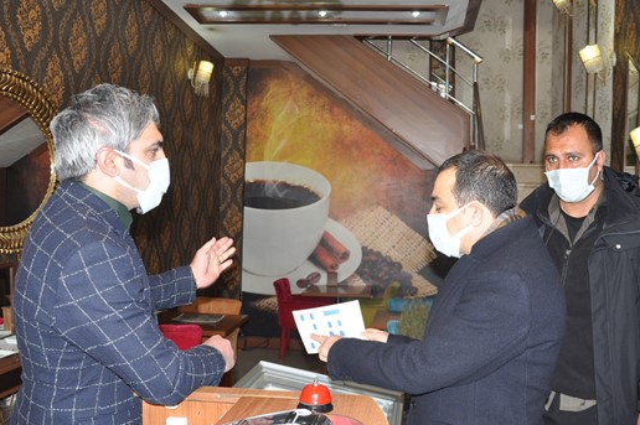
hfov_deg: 55.8
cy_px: 238
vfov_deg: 38.8
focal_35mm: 34
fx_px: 604
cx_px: 349
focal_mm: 18
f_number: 3.5
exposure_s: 1/60
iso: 280
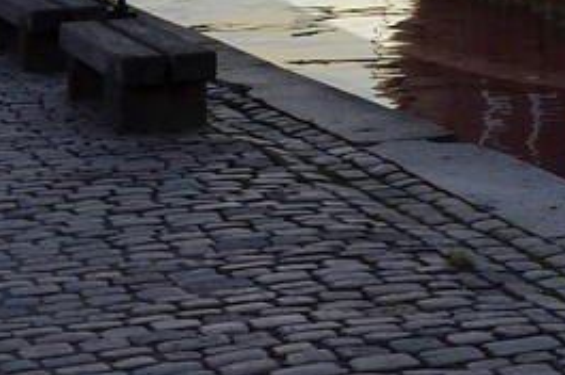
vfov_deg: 8.2
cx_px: 659
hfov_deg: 13.8
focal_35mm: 145
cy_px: -688
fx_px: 2273
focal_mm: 24
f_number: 7.1
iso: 200
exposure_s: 1/200
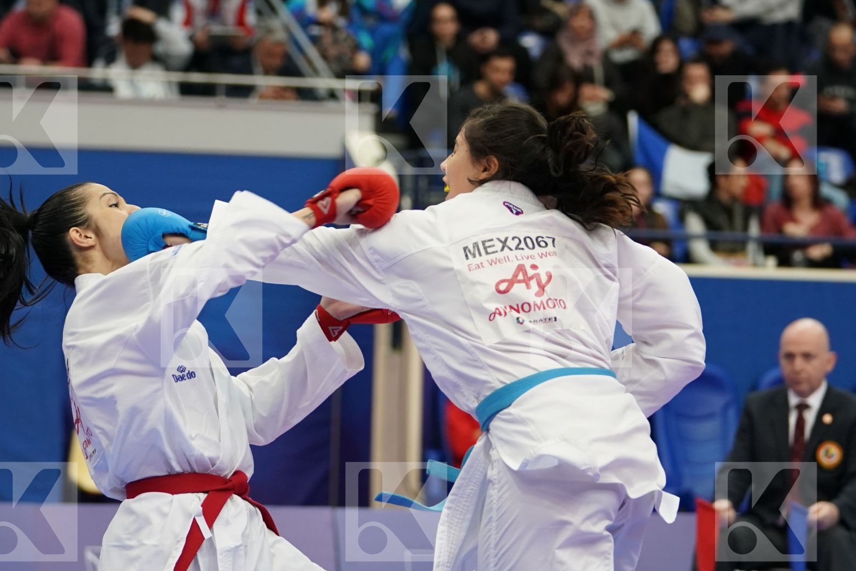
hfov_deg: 11.9
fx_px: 4090
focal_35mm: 172
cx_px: 396
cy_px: 318
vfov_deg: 8.0
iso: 2000
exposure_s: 1/1000
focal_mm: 100
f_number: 2.8
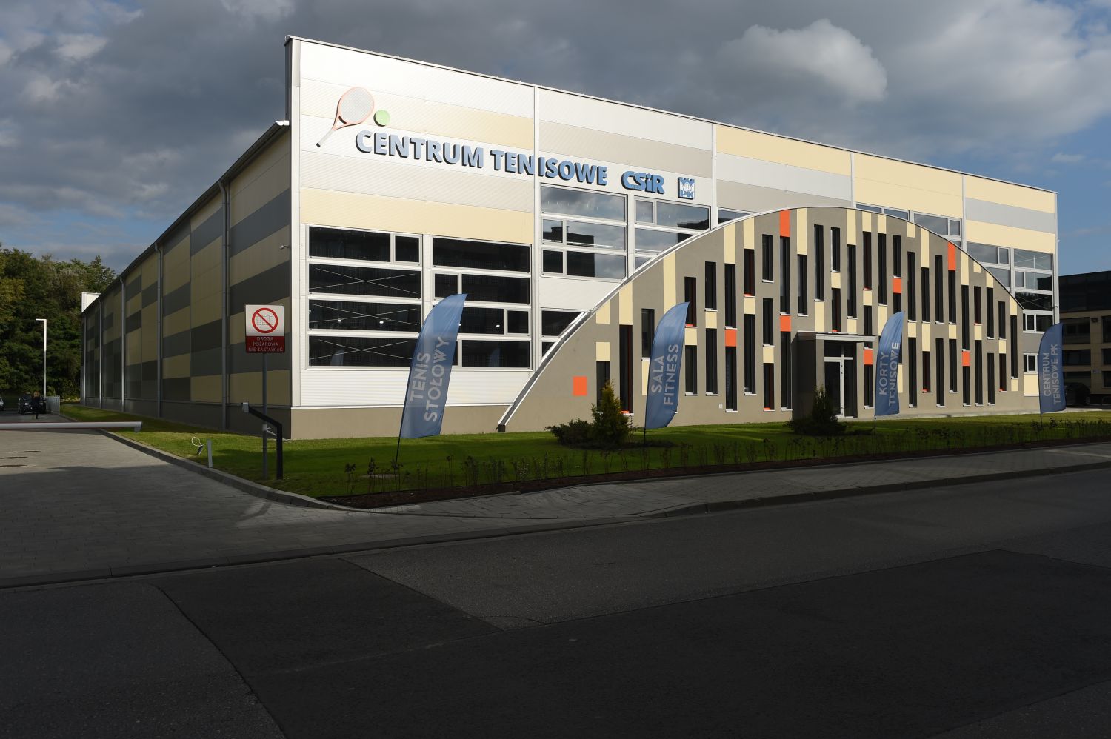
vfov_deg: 44.9
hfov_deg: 63.7
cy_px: 370
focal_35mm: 29
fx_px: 894
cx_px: 556
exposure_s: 1/320
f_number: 9
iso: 100
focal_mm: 29
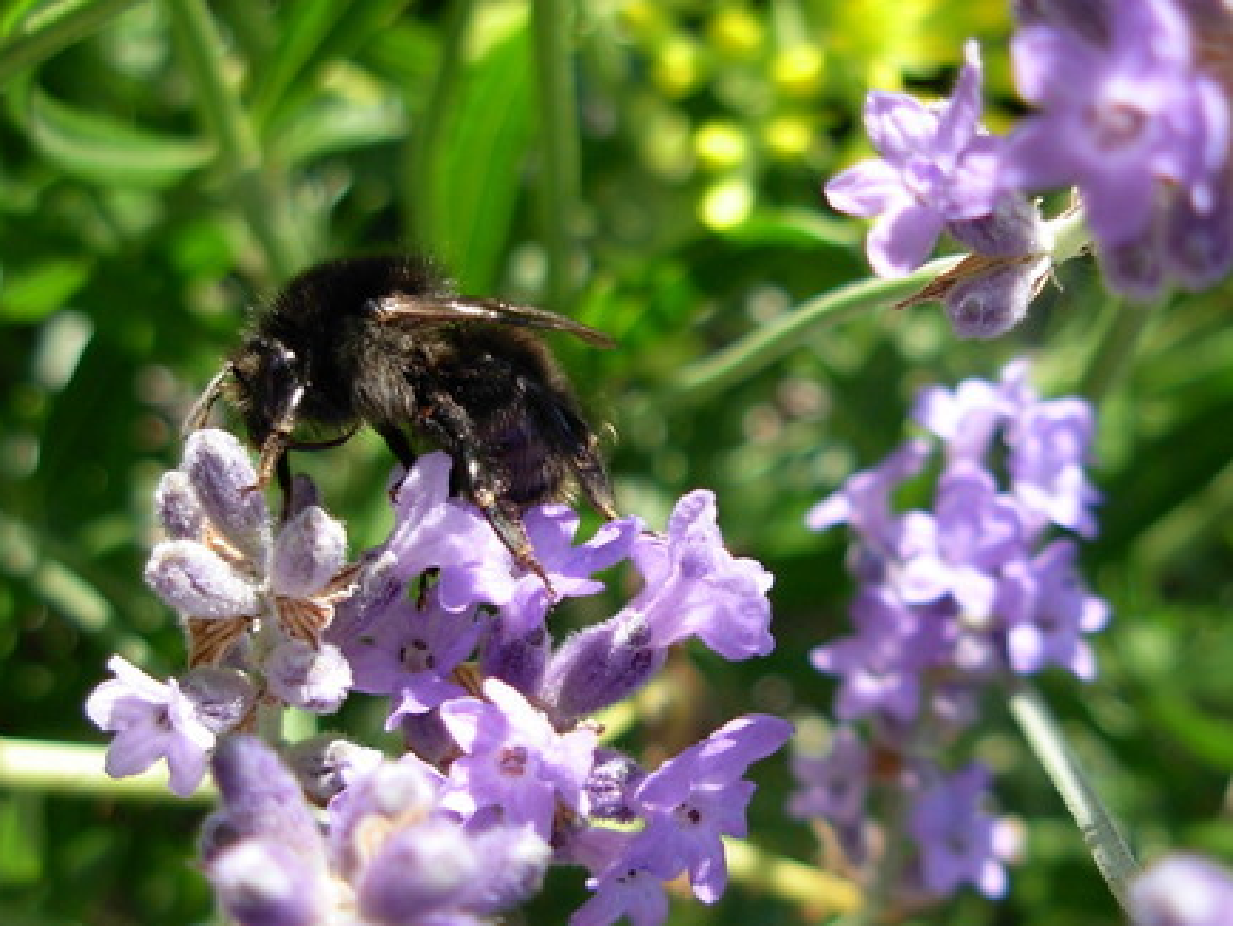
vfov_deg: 21.0
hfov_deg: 27.8
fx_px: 2495
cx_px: 605
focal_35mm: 70
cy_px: 435
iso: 79
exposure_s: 1/373
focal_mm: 6.3
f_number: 2.9
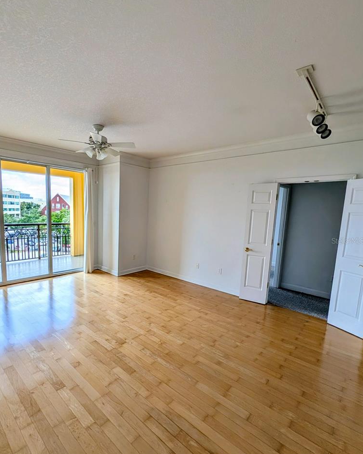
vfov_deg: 96.7
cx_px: 148
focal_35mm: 15
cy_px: 241
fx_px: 201
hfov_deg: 83.2
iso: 46
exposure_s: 1/836
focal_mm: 2.02
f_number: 1.7
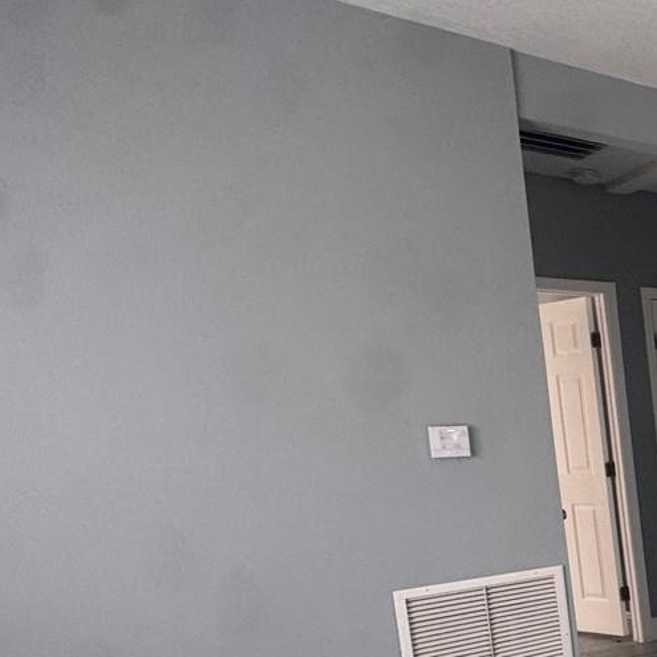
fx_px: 859
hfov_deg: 27.2
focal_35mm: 40
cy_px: 528
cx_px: 1014
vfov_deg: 40.1
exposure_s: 1/99
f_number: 2.2
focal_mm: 2.22
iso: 200
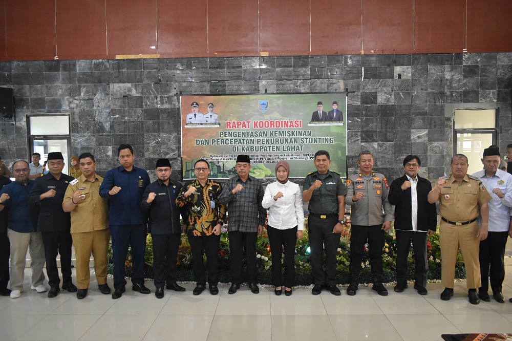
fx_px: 384
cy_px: 170
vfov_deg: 47.9
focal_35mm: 27
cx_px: 256
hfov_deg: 67.4
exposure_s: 1/60
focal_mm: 18
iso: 2500
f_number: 3.5
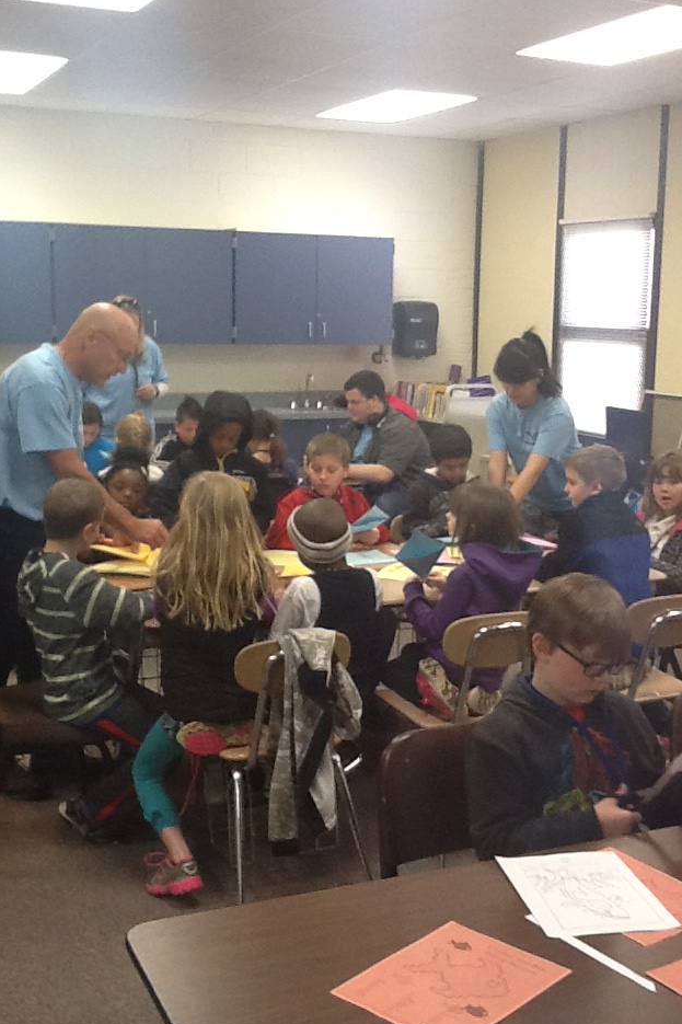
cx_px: 323
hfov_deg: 28.6
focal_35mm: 47
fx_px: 1336
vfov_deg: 41.9
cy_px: 505
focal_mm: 2.03
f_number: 2.4
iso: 64
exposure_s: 1/30
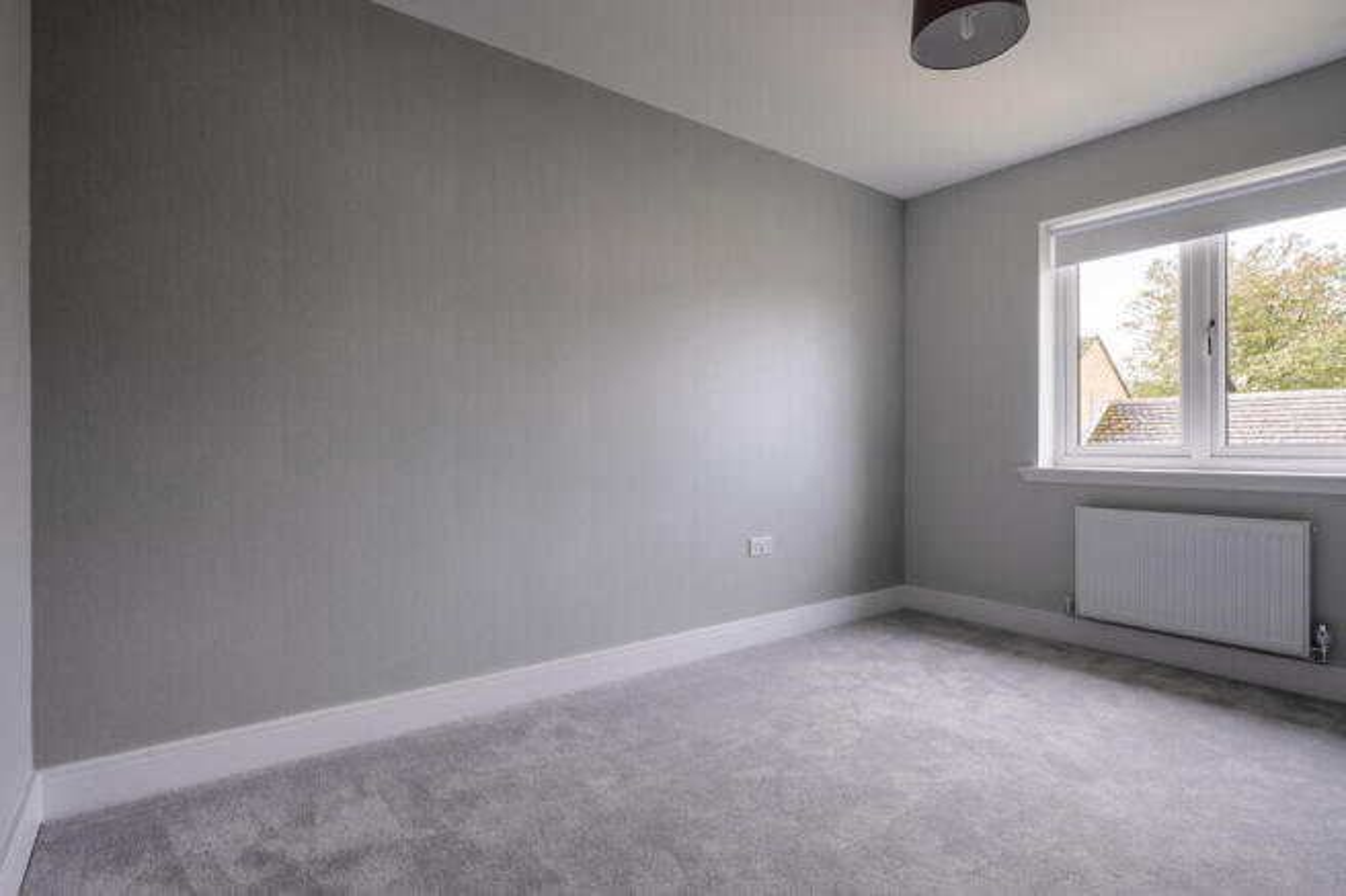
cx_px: 673
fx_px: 635
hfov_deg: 93.3
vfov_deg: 70.4
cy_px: 448
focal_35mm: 17
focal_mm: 11.5
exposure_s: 1/10
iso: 160
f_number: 9
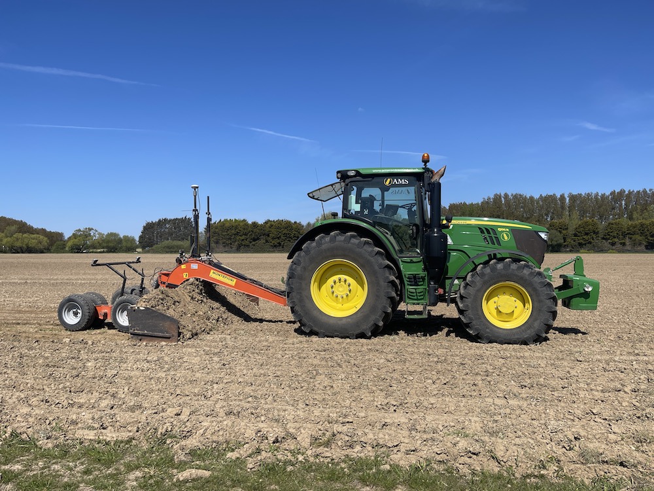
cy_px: 246
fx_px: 491
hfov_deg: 67.3
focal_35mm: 26
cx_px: 327
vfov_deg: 53.1
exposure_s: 1/4202
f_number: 1.6
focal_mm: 5.1
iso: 32
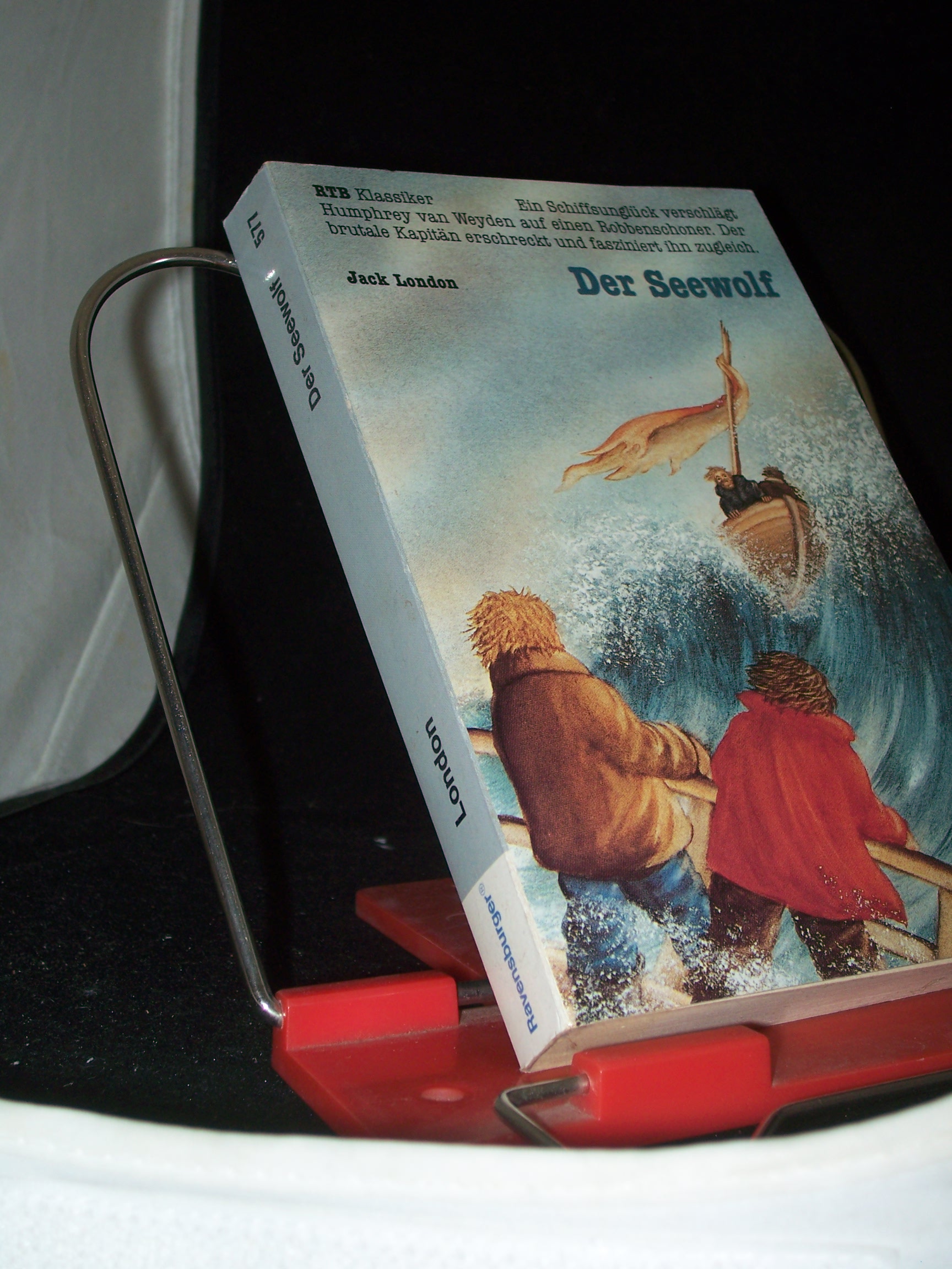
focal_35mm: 53
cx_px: 476
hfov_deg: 27.5
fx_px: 1943
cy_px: 634
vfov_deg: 36.2
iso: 80
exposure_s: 1/80
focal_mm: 8.7
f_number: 3.2
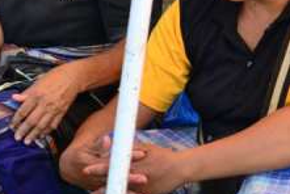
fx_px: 2041
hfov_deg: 8.0
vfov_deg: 5.4
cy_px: 16
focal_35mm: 253
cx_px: -122
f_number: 6.3
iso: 250
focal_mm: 70
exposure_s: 1/160
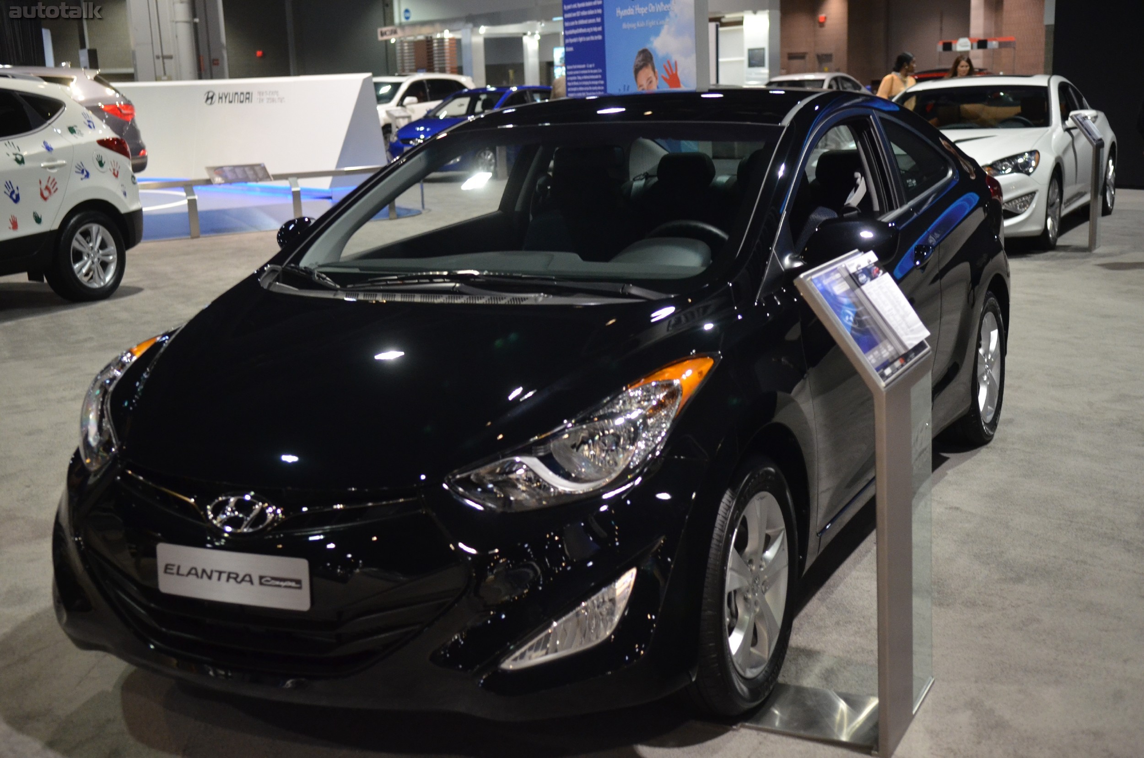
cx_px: 572
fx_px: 1475
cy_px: 379
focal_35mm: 46
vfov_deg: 28.8
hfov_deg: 42.4
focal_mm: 31
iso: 1600
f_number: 2.8
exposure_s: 1/40
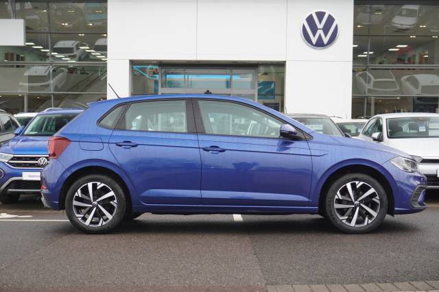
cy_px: 146
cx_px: 220
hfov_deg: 40.0
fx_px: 603
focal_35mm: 50
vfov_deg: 27.2
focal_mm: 33
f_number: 5
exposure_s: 1/160
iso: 500
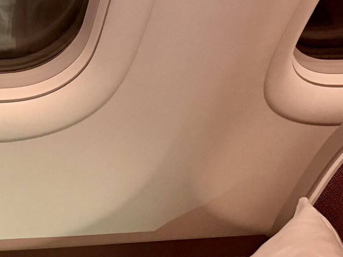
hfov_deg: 23.2
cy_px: 263
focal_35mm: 80
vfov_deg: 17.9
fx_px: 793
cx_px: -15
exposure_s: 1/33
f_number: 1.78
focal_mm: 6.76
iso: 1000
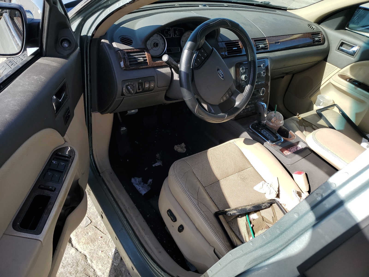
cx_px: 184
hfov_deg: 67.3
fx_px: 277
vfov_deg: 53.1
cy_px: 138
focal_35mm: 26
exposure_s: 1/1111
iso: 50
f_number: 1.5
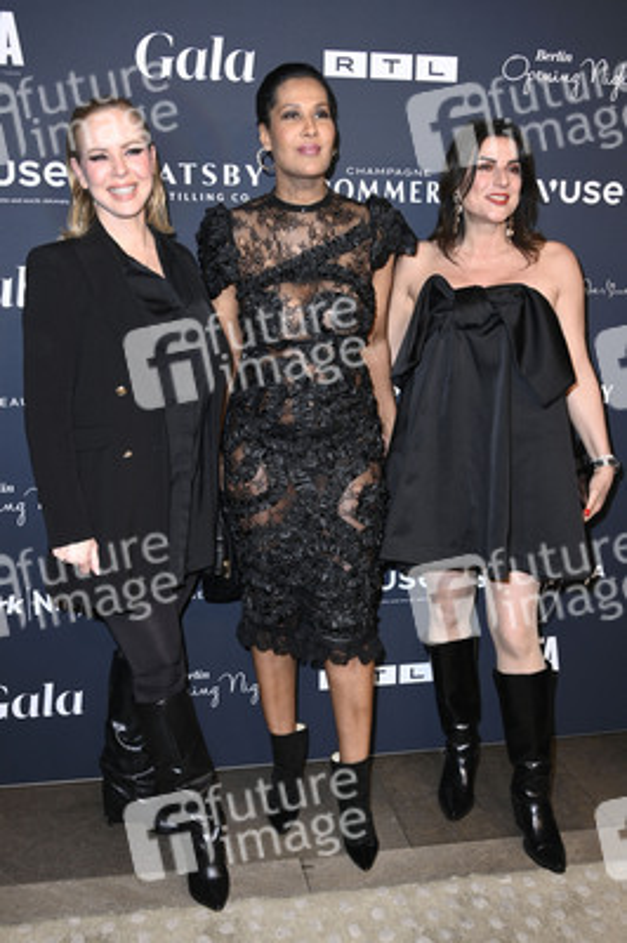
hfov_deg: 41.0
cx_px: 314
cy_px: 472
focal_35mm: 32
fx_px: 837
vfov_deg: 58.8
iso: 800
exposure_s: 1/250
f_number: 5.6
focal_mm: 32
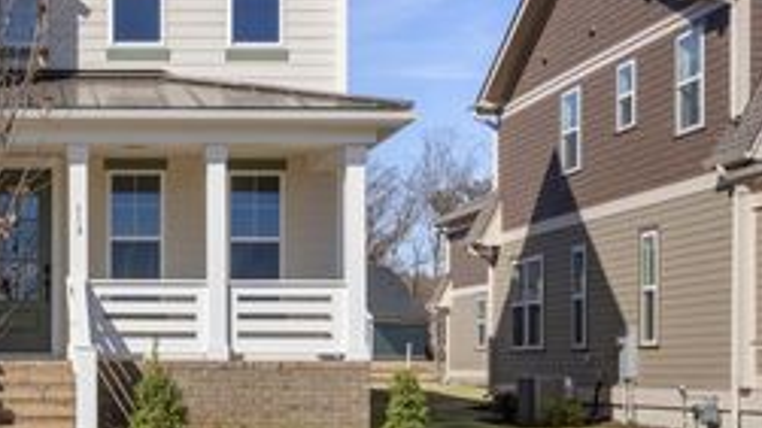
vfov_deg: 16.9
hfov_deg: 28.1
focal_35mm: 71
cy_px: 114
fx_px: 1434
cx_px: 18
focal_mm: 34
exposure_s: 1/20
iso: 100
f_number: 14
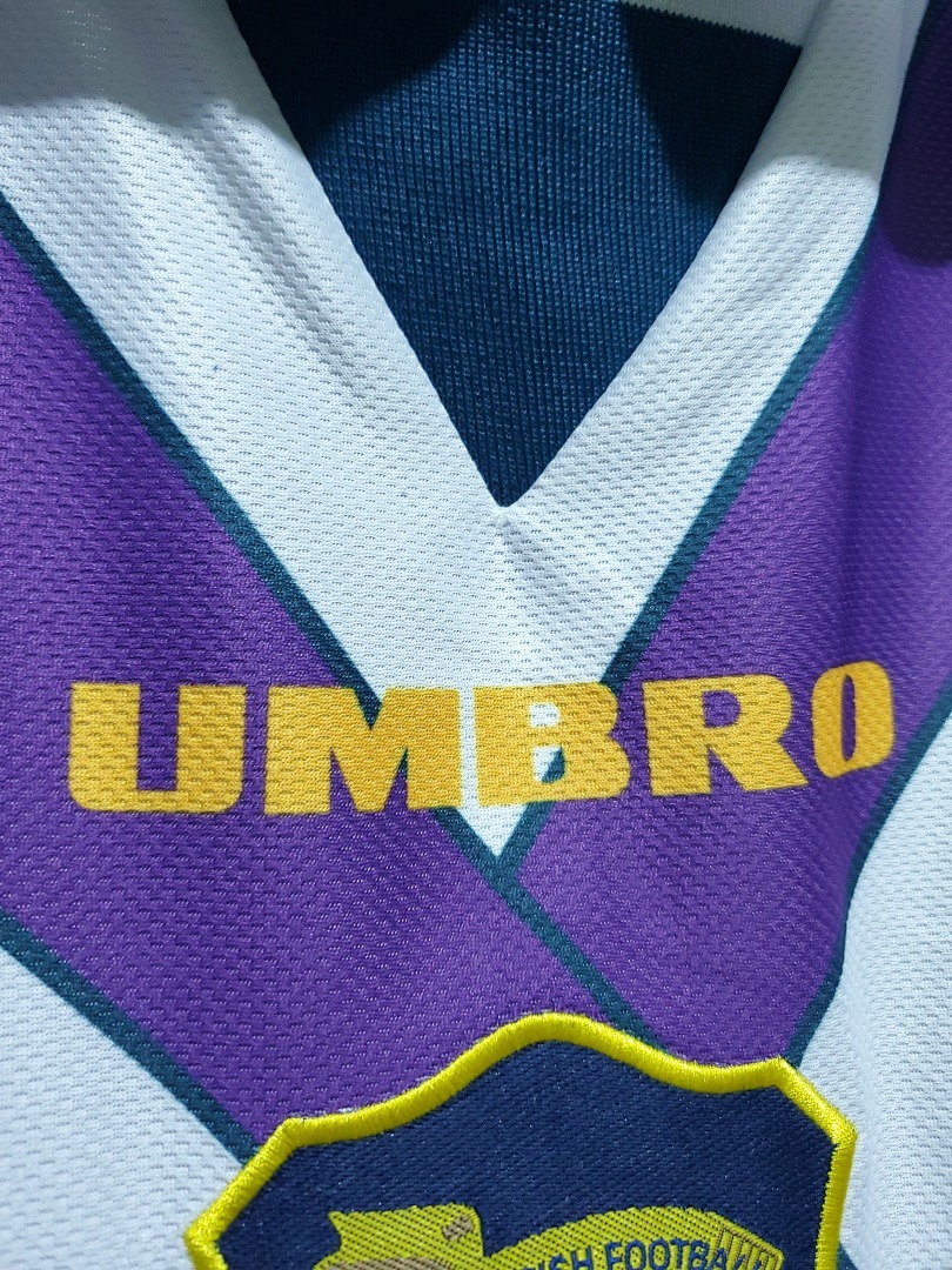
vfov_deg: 67.3
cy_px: 635
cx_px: 476
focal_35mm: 26
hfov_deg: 53.1
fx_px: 953
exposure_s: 1/30
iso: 200
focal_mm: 4.3
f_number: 1.5
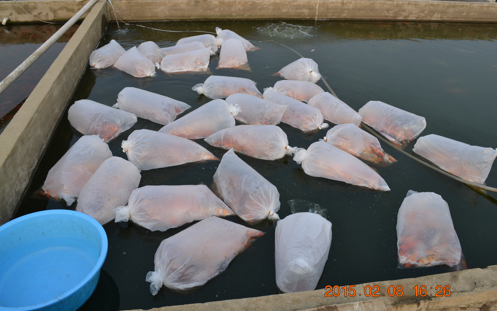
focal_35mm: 28
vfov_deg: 44.5
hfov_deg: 66.5
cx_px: 247
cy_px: 148
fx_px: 379
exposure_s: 1/160
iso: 100
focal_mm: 18
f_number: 6.3
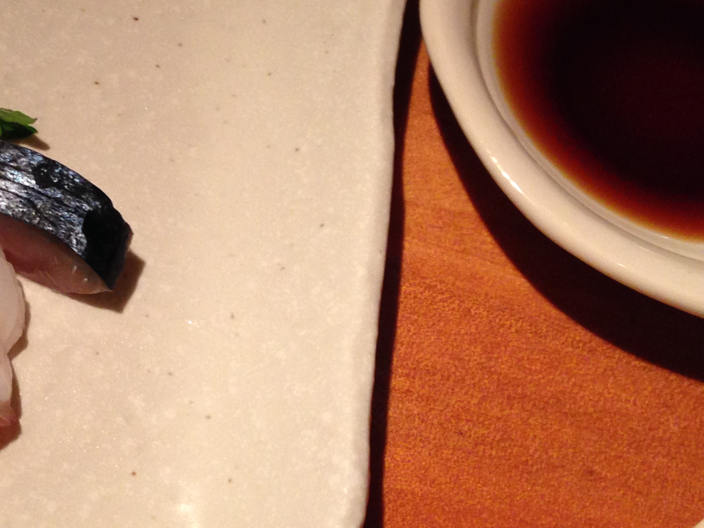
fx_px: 1525
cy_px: 196
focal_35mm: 75
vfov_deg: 19.6
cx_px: 29
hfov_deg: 25.0
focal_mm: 4.12
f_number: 2.4
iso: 160
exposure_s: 1/20
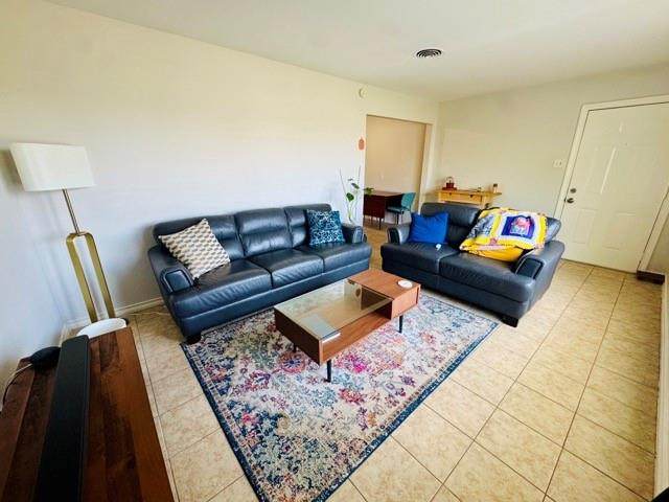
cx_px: 334
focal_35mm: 14
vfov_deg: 85.7
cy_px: 251
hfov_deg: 102.1
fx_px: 271
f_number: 2.2
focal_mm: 2.22
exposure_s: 1/120
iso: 250
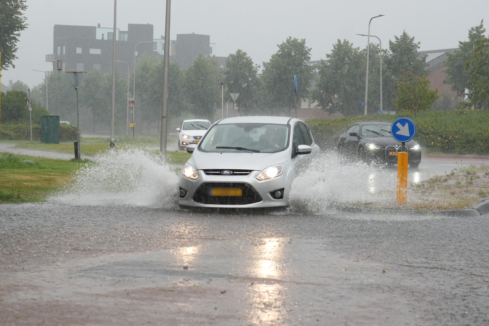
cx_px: 244
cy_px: 163
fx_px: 1426
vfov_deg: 13.0
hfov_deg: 19.5
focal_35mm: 105
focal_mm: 70
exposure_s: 1/250
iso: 250
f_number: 4.5
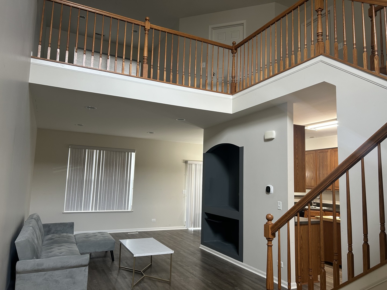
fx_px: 291
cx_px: 194
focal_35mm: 26
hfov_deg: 67.3
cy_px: 145
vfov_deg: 53.1
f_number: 1.5
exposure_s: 1/60
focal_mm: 5.7
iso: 100
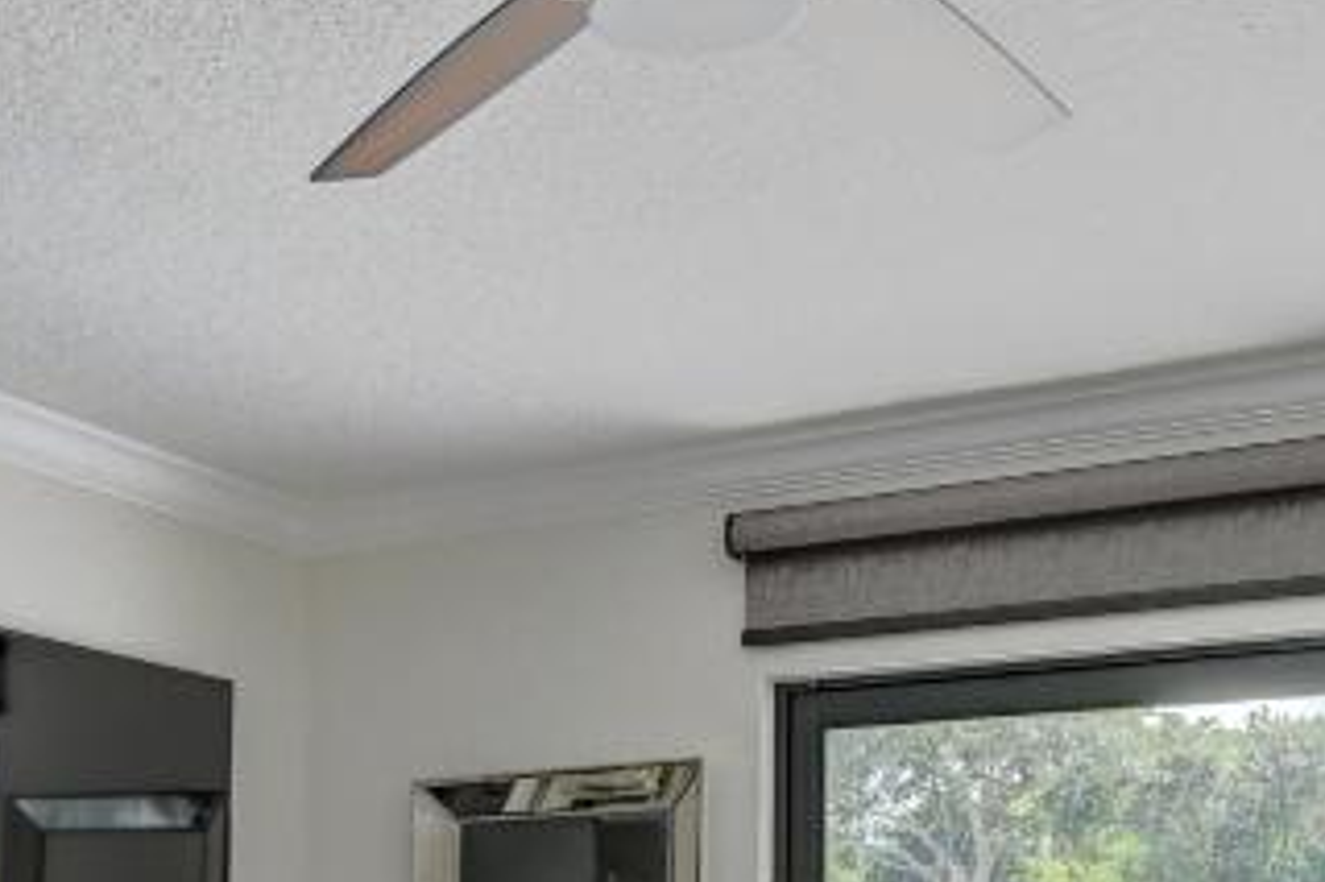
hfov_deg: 36.6
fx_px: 1986
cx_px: 478
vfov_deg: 22.7
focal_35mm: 54
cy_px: 1097
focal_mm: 10
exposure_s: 1/200
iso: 1000
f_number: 8
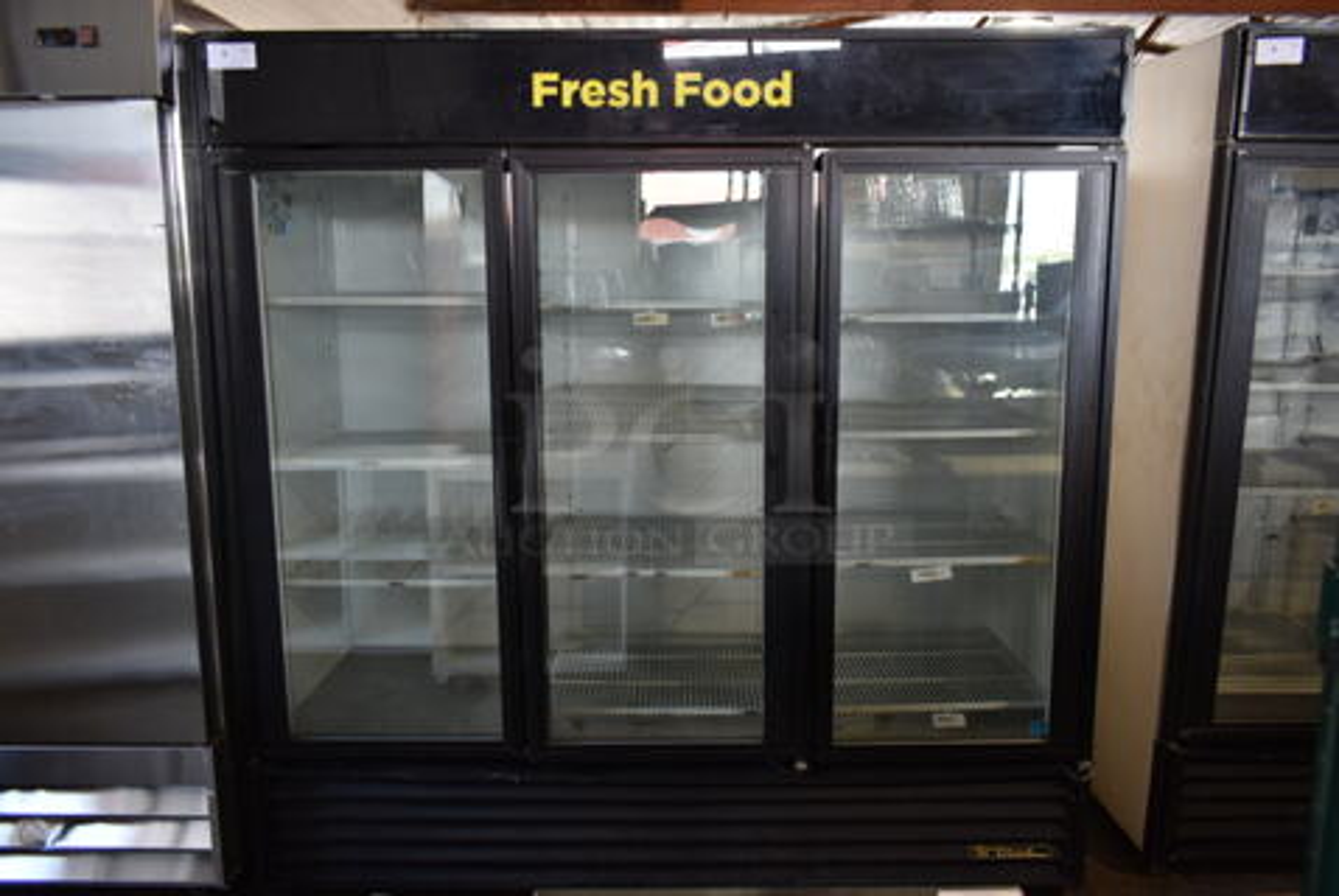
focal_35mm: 27
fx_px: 1005
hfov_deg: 67.3
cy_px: 448
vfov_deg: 48.1
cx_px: 670
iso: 280
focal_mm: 18
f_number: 3.5
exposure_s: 1/30
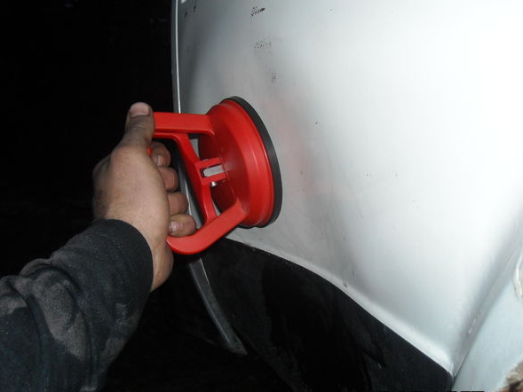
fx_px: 574
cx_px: 242
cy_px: 192
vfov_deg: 37.7
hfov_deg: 48.9
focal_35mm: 38
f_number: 2.8
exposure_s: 1/60
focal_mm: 5.7
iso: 200
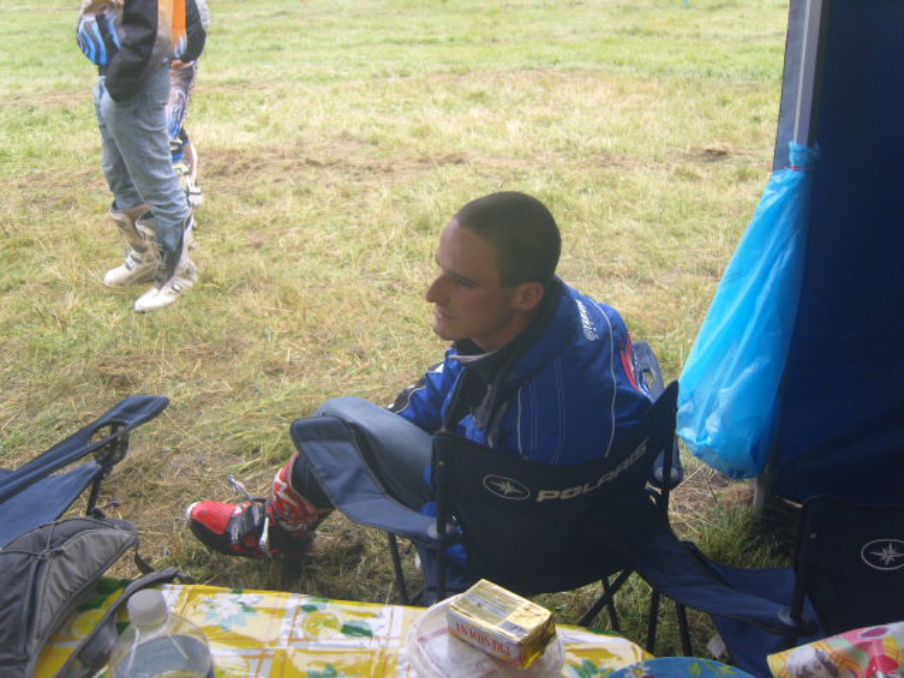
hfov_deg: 52.6
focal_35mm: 35
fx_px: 914
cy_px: 339
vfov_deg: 40.7
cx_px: 452
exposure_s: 1/45
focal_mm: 7.4
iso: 80
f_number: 2.8
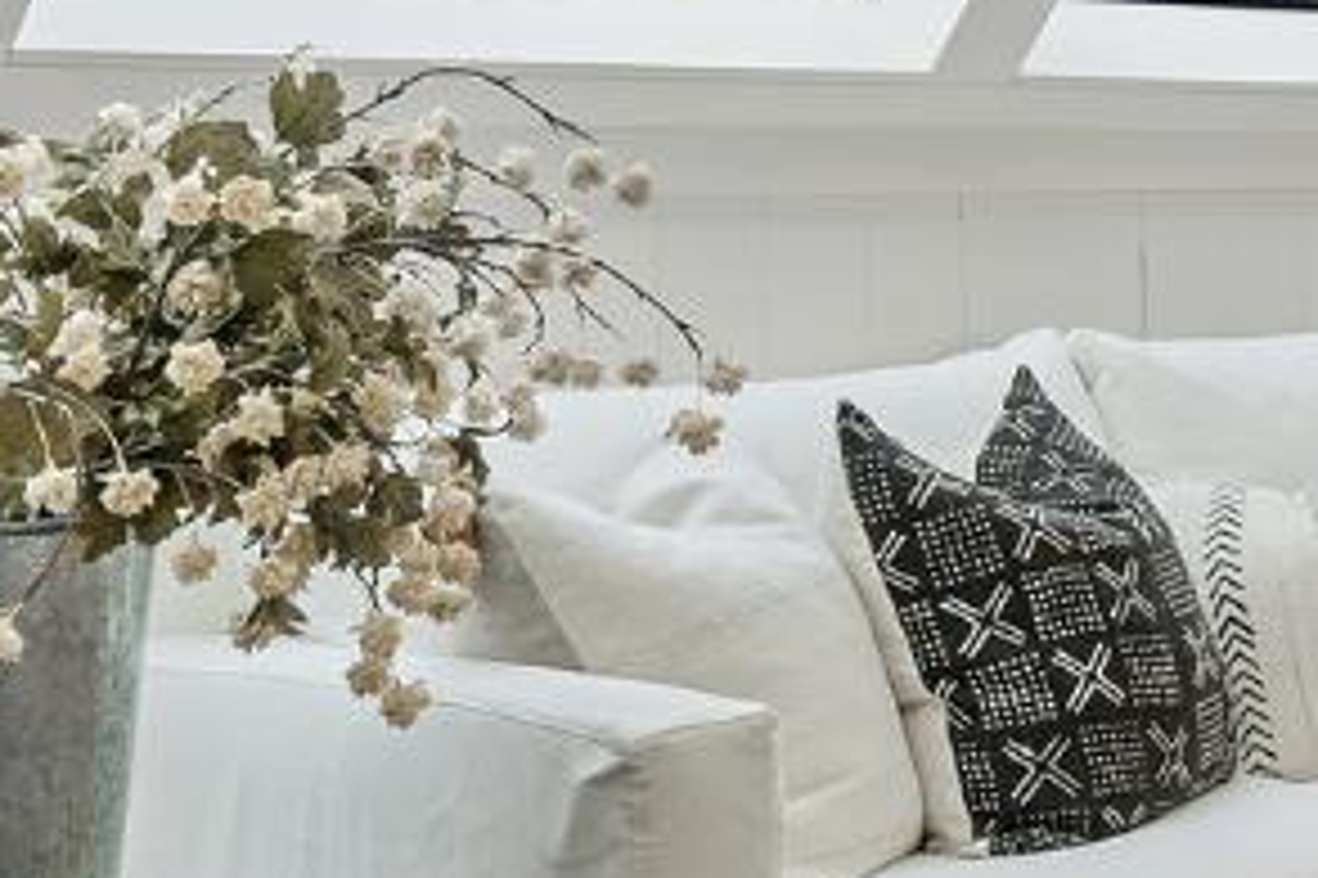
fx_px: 3404
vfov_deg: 14.6
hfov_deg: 20.0
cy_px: 164
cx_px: 1741
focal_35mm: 93
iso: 100
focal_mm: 18.2
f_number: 9
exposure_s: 1/25
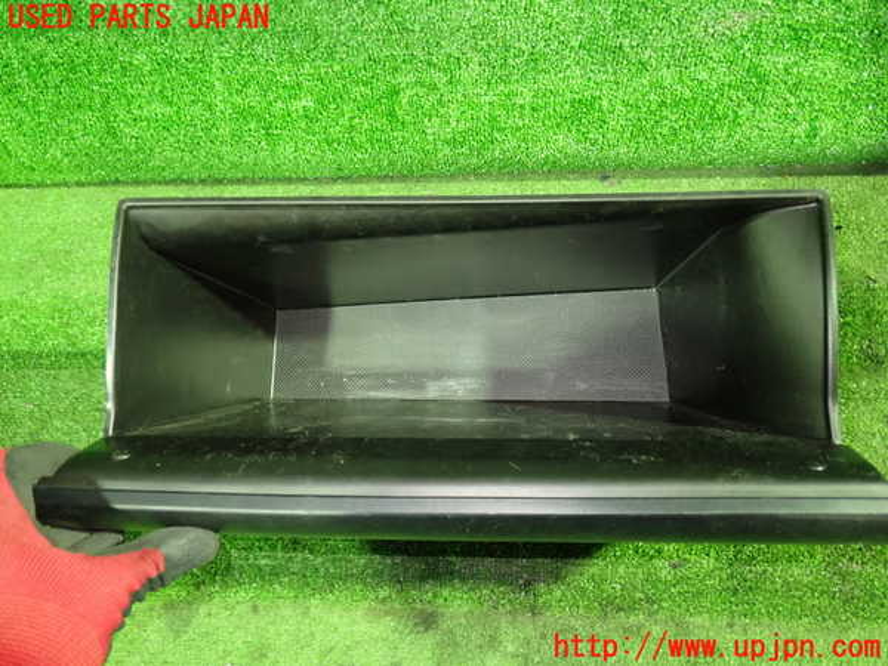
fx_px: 770
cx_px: 444
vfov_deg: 46.8
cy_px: 333
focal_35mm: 30
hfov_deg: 60.0
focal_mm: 5.4
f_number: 2.3
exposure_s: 1/13
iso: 800
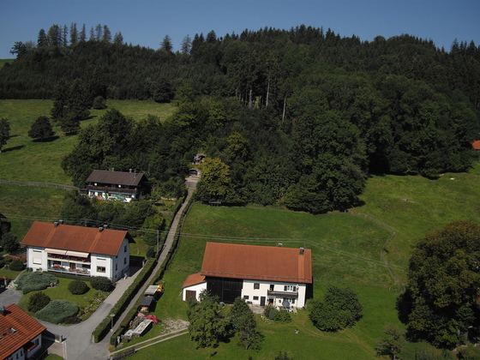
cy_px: 180
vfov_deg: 37.7
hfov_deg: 49.0
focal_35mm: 38
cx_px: 240
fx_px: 527
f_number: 8
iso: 50
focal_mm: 7.9
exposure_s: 1/250
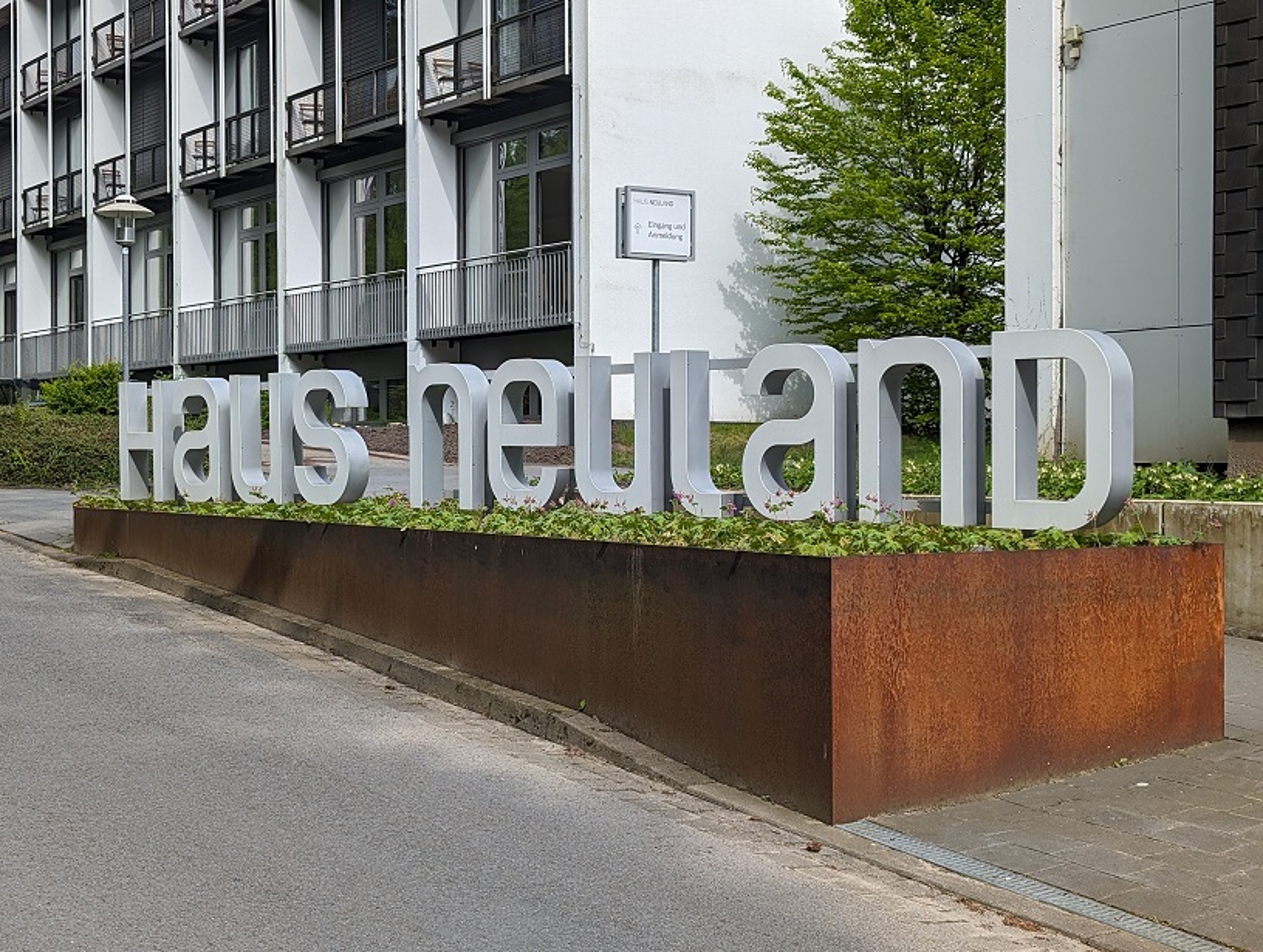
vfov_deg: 29.8
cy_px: 476
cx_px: 632
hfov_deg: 38.8
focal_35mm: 49
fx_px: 1791
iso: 21
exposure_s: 1/789
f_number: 1.68
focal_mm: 6.9
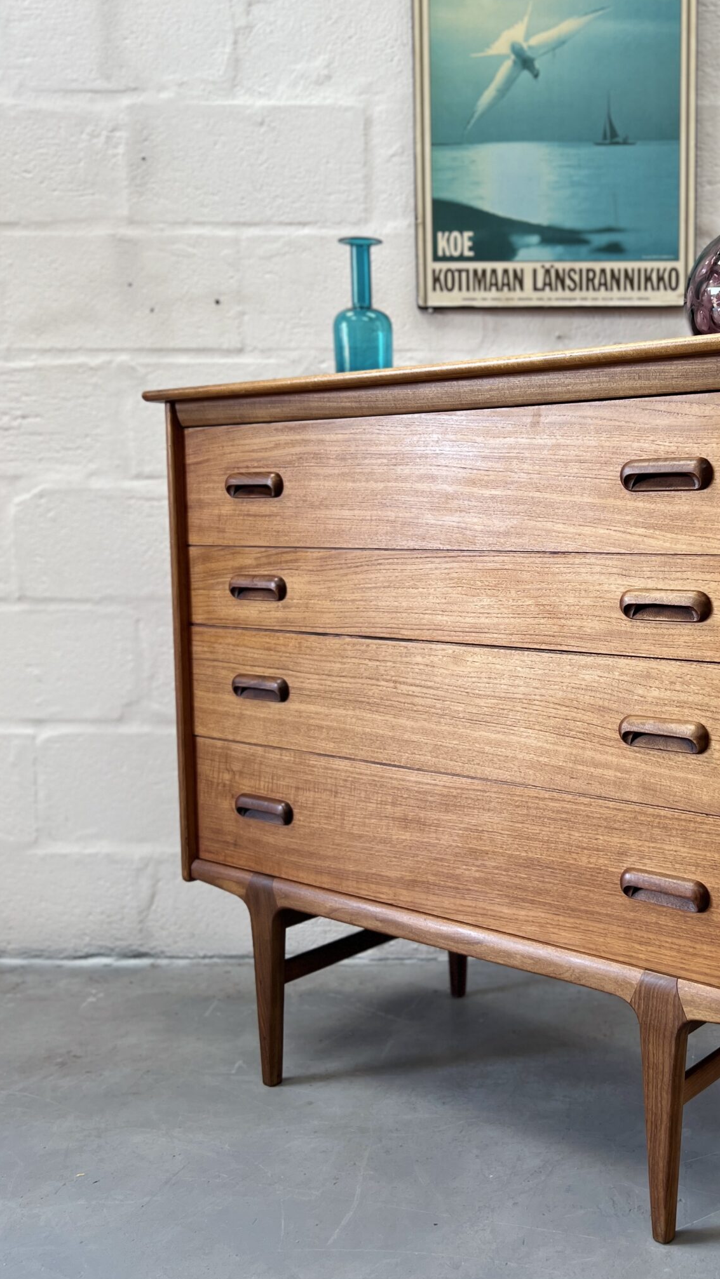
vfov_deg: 55.3
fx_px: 1222
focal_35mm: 36
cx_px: 588
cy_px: 617
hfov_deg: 31.9
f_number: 1.5
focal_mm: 5.7
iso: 50
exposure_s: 1/121
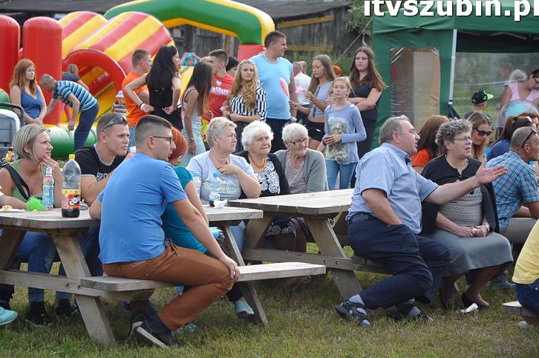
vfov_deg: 11.1
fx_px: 1839
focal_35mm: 123
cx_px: 250
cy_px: 181
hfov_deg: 16.7
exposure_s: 1/400
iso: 400
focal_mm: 70
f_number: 5
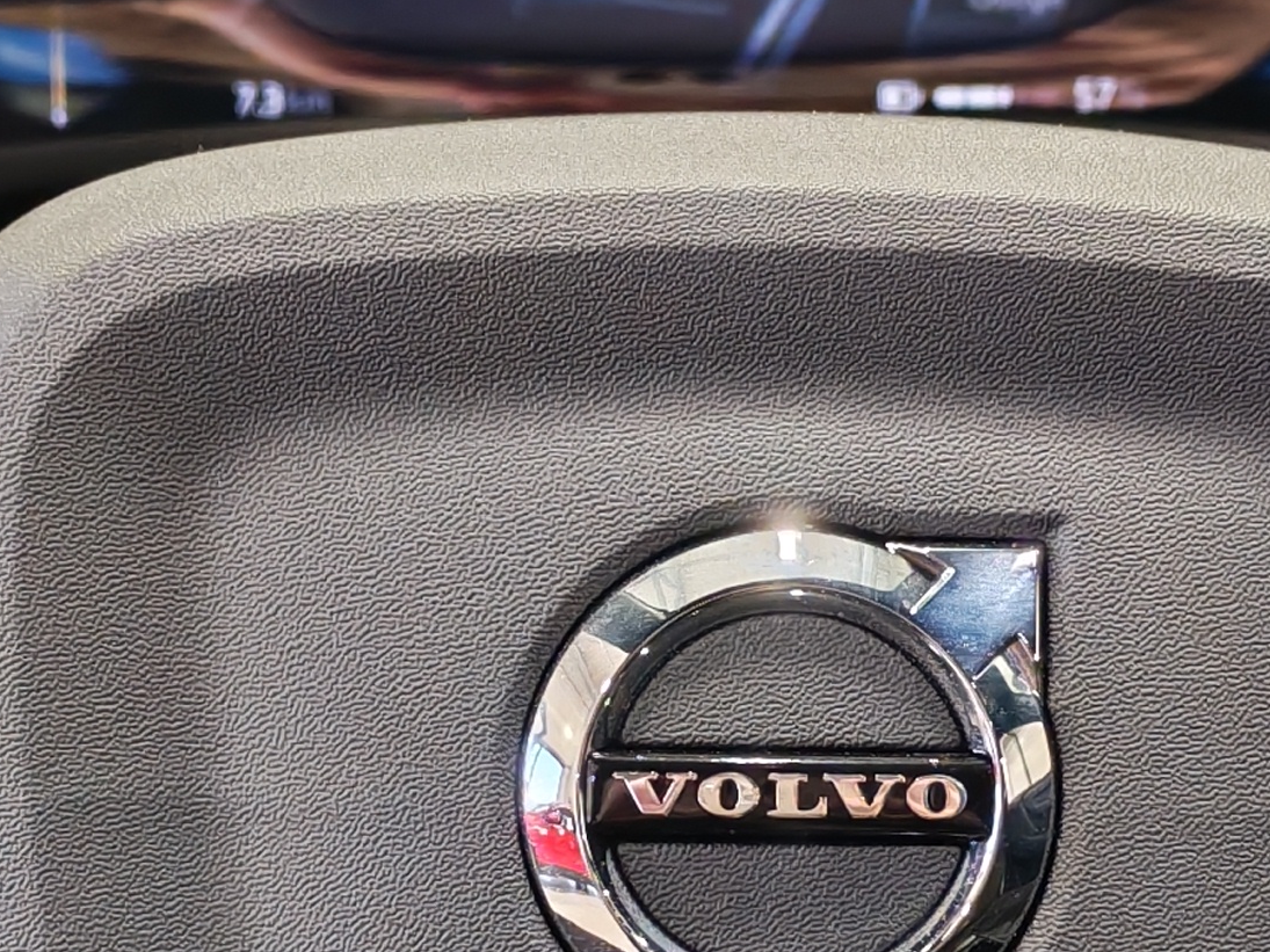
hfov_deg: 17.0
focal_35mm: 116
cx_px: 746
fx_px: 4255
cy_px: 797
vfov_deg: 12.7
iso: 1747
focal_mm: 6.12
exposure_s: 1/50
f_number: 1.9
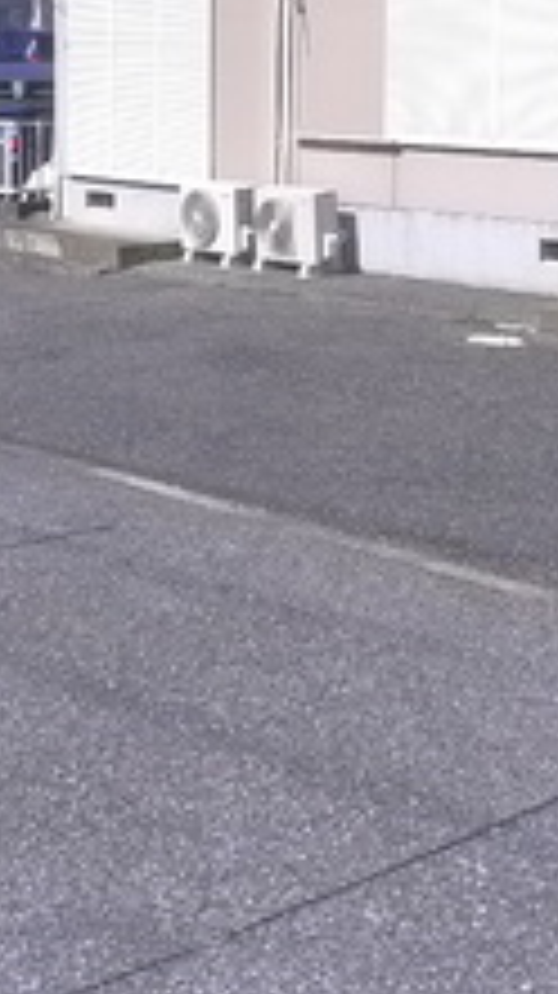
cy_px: 241
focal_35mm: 83
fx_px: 2187
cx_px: 144
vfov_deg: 25.3
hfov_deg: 14.5
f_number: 4.5
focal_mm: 5.1
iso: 400
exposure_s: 1/800
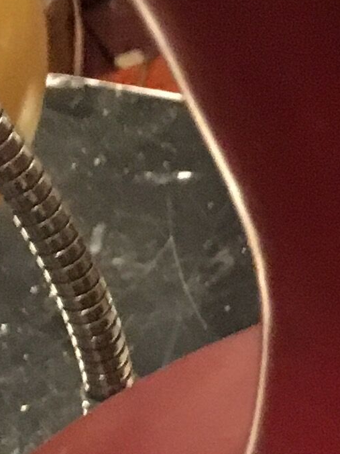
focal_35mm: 173
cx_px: 889
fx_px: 2266
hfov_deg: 7.8
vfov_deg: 10.7
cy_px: 828
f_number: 2.2
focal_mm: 4.15
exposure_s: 1/17
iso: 200
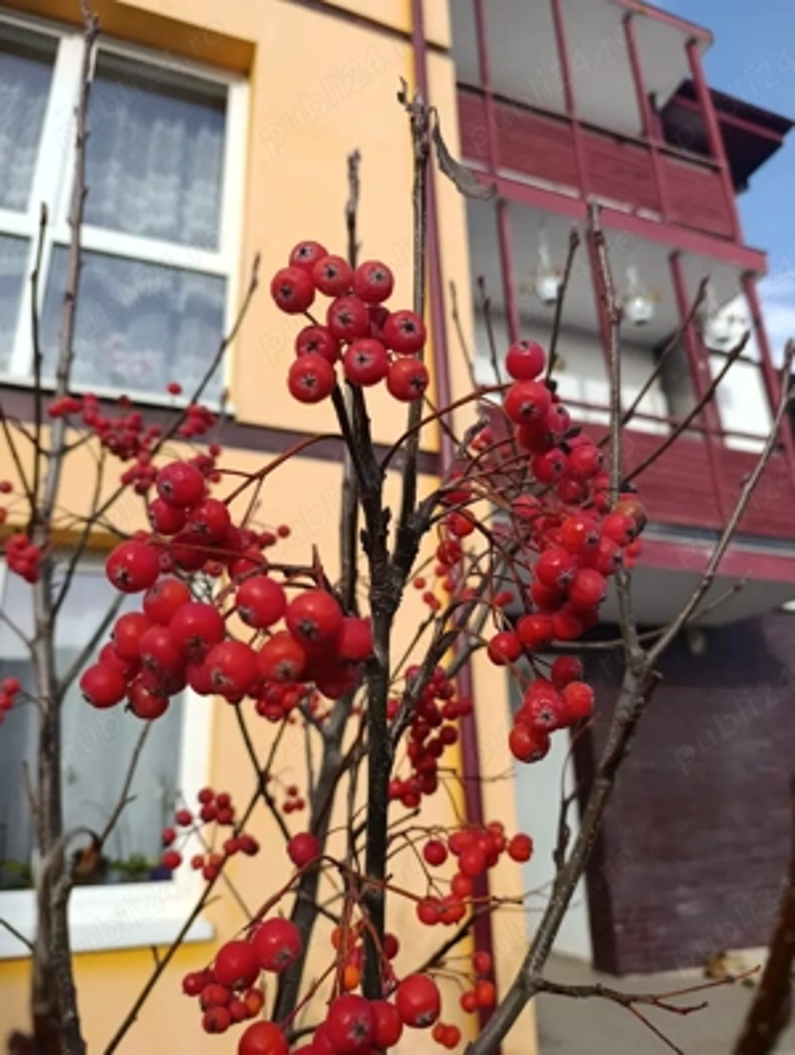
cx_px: 398
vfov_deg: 73.8
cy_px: 528
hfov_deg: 59.0
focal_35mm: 23
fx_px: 702
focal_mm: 6.11
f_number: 1.65
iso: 50
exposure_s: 1/357
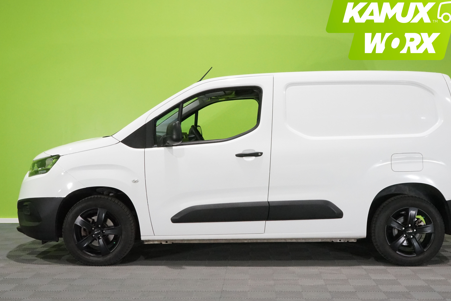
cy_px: 150
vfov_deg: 28.6
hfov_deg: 41.9
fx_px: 589
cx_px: 249
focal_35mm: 47
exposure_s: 1/20
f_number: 25
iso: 6400
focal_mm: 40
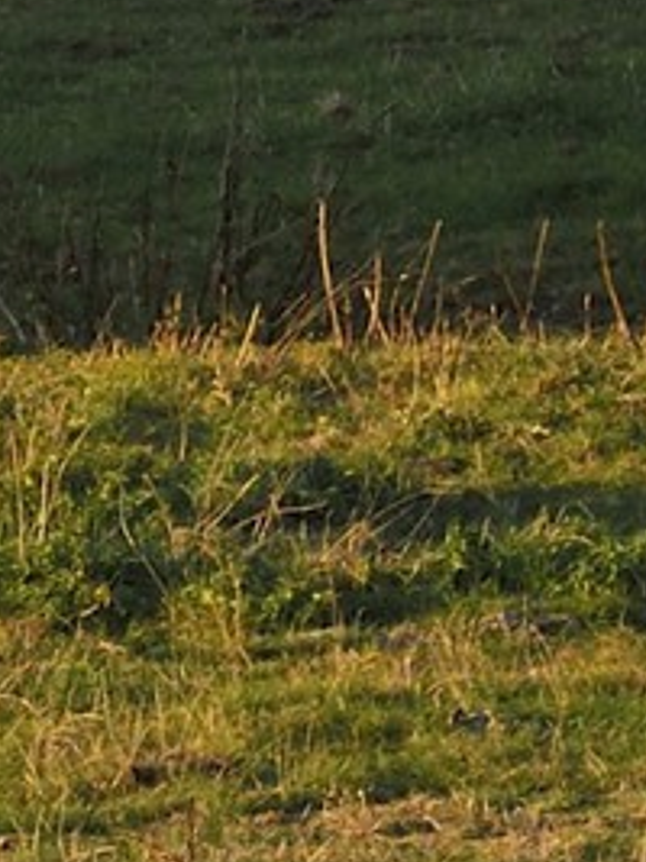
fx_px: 31178
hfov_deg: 1.2
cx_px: -956
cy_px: -1705
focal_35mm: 1252
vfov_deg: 1.6
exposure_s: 1/100
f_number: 9
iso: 200
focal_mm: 145
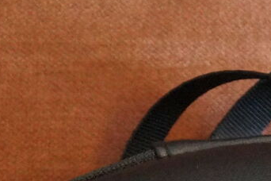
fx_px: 2537
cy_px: 415
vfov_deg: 4.0
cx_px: 282
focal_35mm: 337
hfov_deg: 6.1
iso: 3200
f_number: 5
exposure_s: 1/125
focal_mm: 40
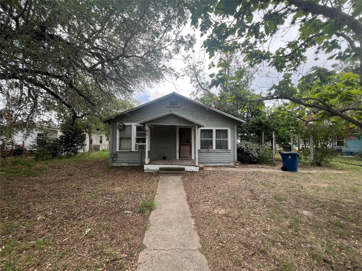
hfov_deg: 106.2
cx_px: 181
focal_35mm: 13
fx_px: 136
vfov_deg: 89.9
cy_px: 136
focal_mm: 1.57
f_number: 1.8
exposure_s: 1/371
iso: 32
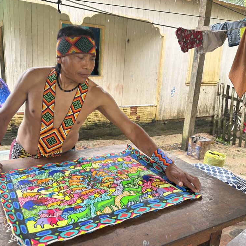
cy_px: 125
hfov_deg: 55.5
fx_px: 233
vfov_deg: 55.6
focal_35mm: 29
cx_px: 108
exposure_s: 1/156
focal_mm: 6.86
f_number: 1.78
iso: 125
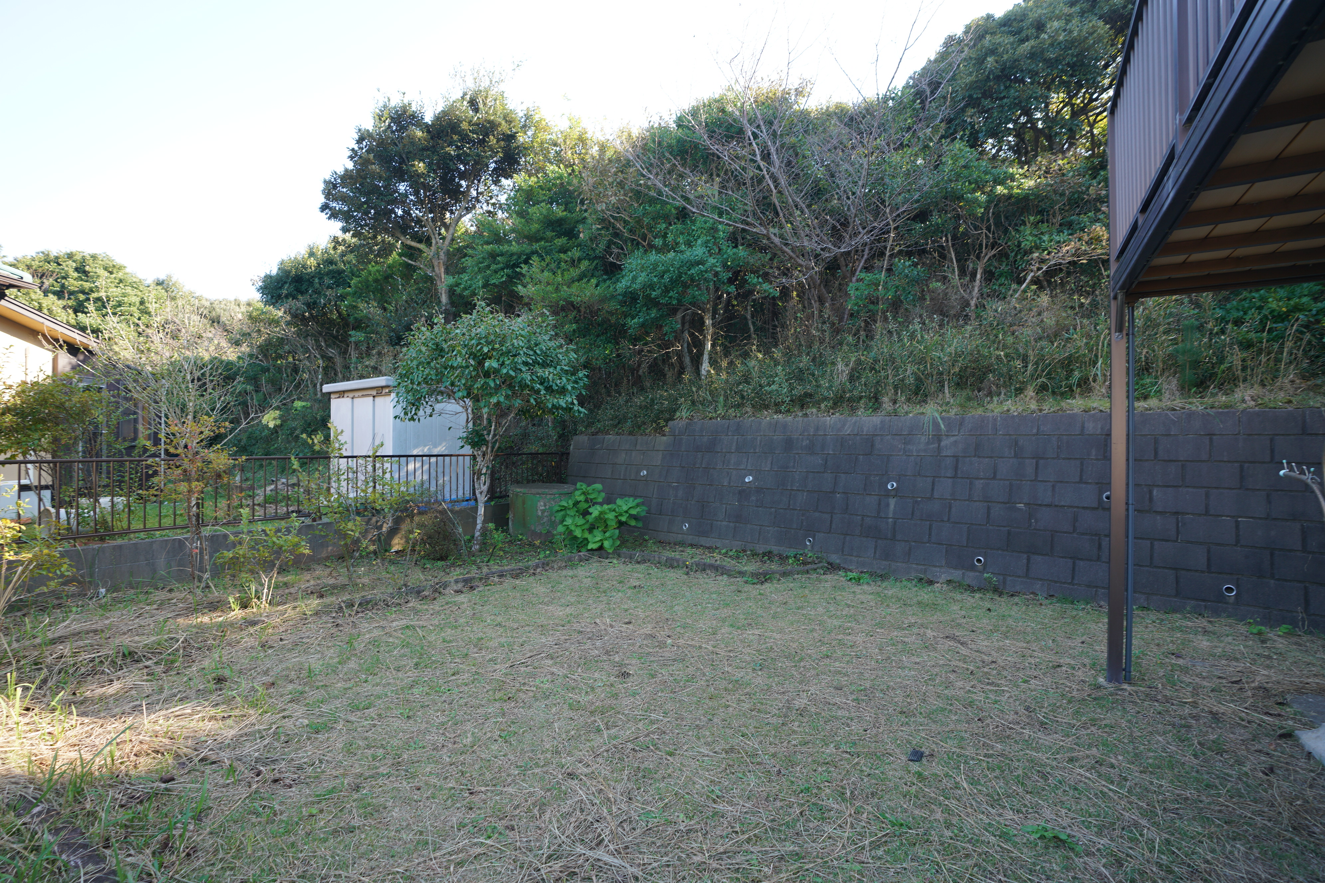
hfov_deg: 96.7
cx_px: 662
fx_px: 589
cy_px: 442
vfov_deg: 73.7
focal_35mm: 16
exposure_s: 1/60
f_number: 4
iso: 100
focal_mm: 16
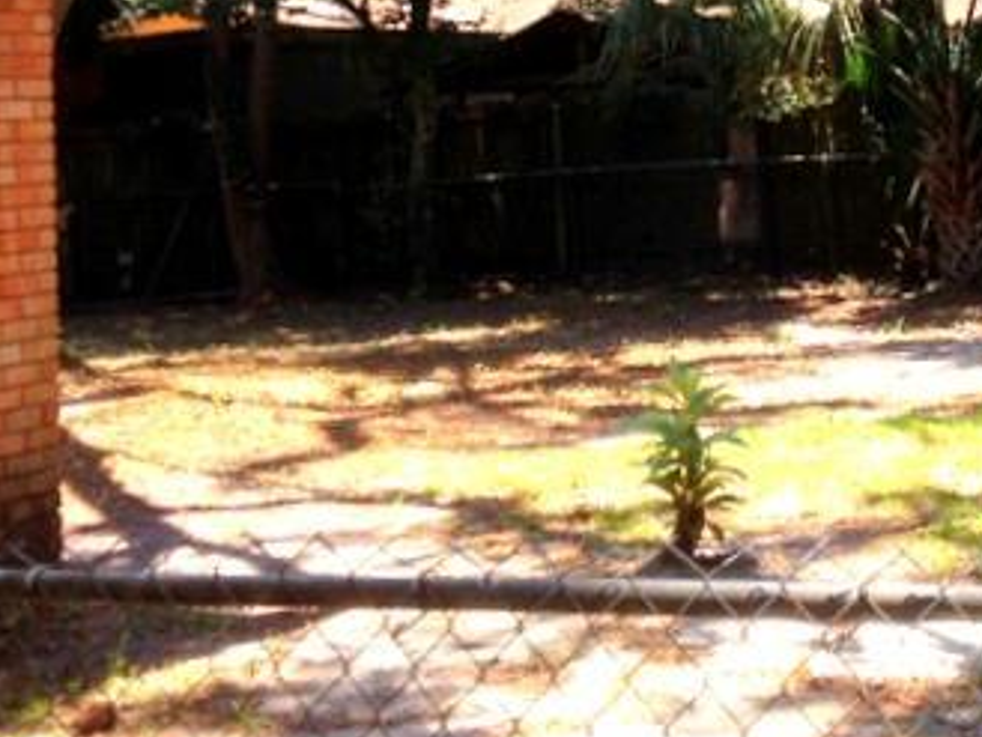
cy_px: -98
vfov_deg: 16.8
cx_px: 833
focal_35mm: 85
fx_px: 2412
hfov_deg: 22.6
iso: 50
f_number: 2.4
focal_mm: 4.28
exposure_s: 1/257
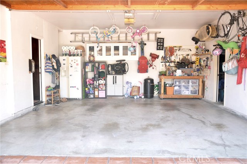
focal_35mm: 32
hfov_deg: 59.6
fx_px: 216
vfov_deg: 41.6
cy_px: 82
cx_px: 124
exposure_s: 1/15
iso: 200
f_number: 4
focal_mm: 21
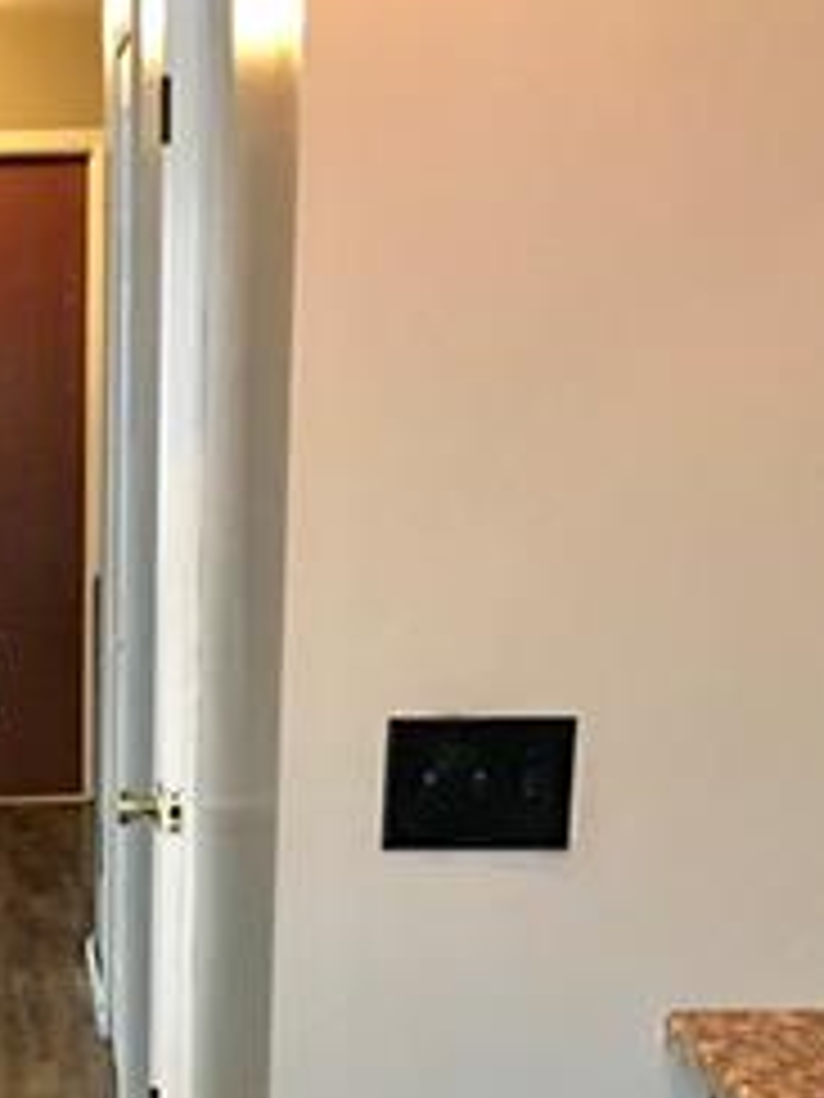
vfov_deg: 21.4
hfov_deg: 16.1
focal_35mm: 88
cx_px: -194
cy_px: 1138
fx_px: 2793
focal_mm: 3.99
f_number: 1.8
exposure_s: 1/15
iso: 80
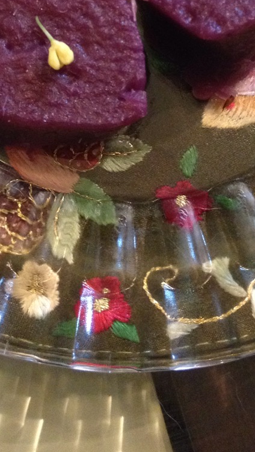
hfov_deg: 14.9
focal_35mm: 81
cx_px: 120
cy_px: 29
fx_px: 973
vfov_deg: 25.3
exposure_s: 1/20
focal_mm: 4.28
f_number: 2.4
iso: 320
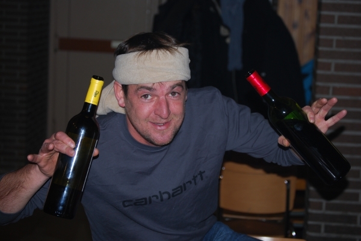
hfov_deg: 24.6
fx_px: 828
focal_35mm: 82
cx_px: 180
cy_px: 120
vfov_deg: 16.6
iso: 200
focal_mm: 55
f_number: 4
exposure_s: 1/60
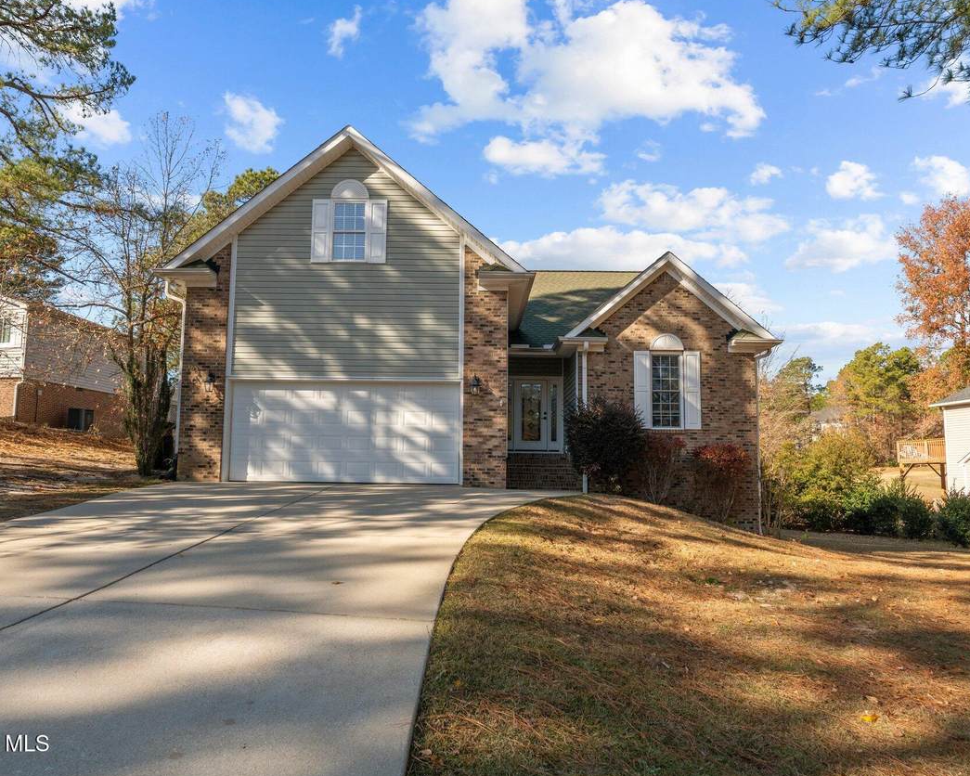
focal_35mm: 23
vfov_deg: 60.9
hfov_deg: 72.6
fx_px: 660
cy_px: 383
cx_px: 474
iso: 800
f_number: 8
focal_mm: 20
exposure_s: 1/800
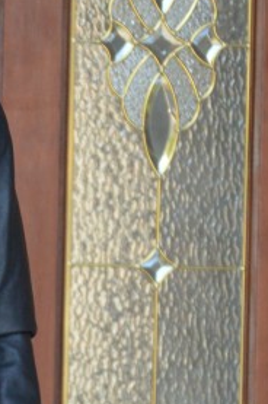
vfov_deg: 4.6
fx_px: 4959
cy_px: 540
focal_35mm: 443
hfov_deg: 3.1
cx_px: -68
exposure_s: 1/125
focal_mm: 80
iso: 1100
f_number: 4.5
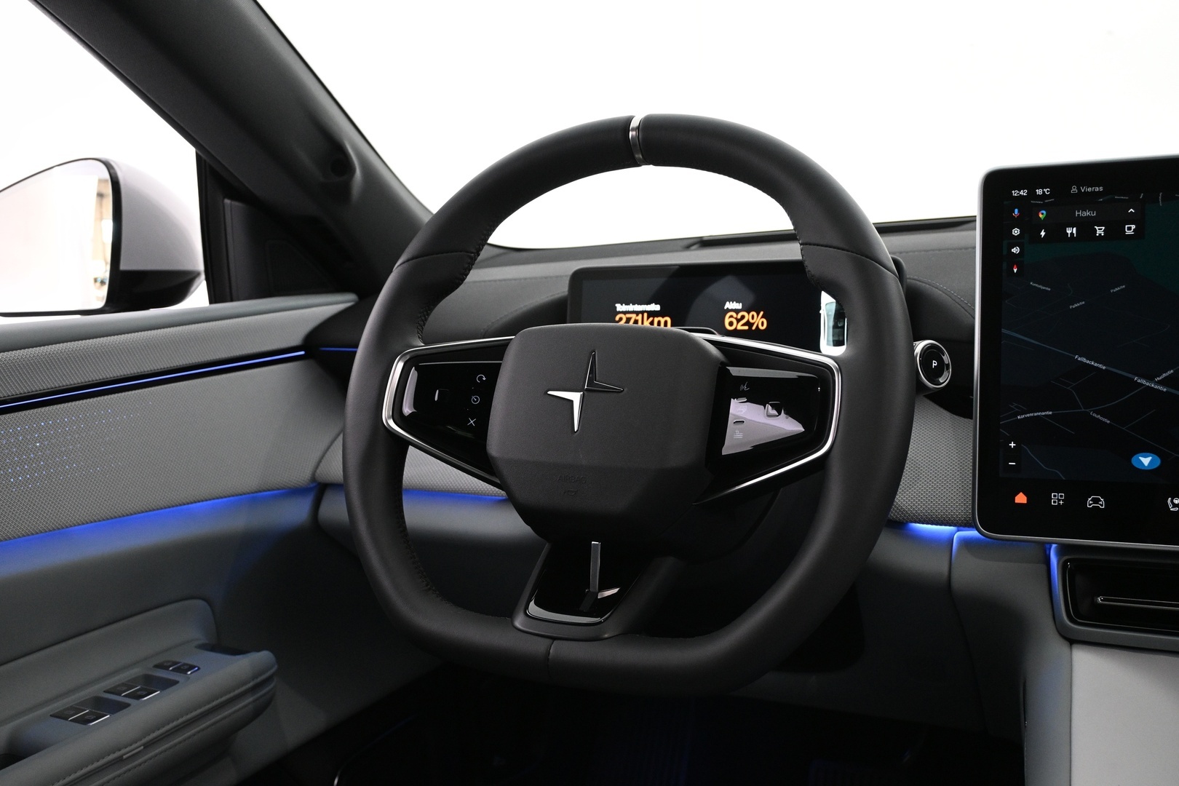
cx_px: 590
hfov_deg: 53.1
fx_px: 1179
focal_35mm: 36
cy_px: 393
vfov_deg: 36.9
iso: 1600
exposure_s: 1/30
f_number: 4.2
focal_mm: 24
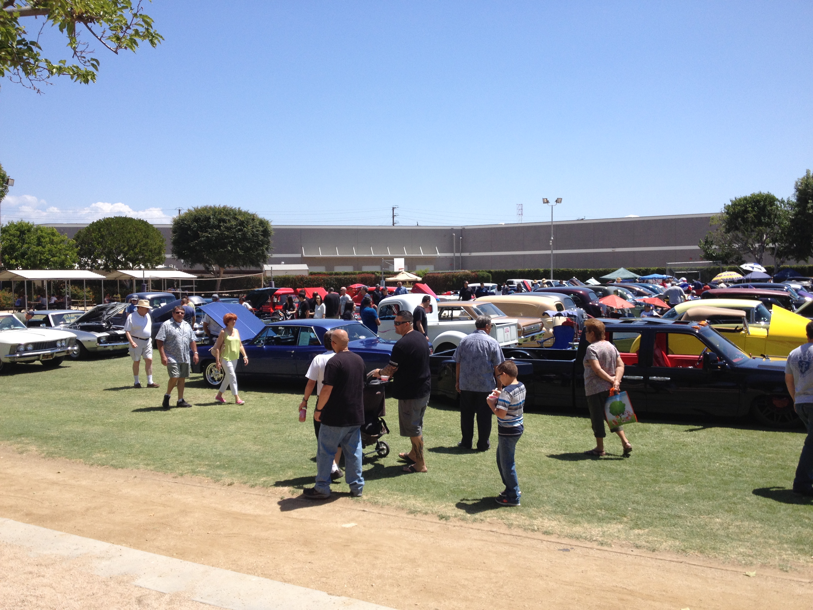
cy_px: 305
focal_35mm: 35
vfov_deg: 40.7
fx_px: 822
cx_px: 406
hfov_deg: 52.6
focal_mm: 4.28
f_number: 2.4
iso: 50
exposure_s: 1/1623
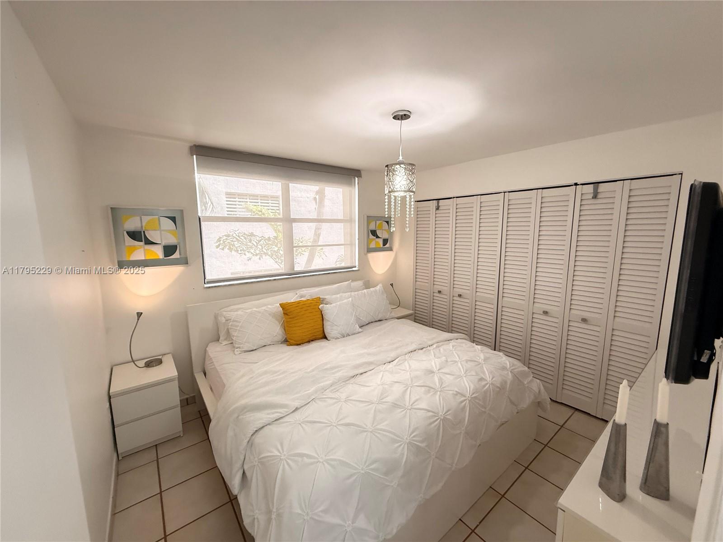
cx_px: 362
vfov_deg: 85.7
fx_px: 292
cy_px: 271
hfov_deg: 102.1
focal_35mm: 14
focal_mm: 2.22
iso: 320
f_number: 2.2
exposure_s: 1/120
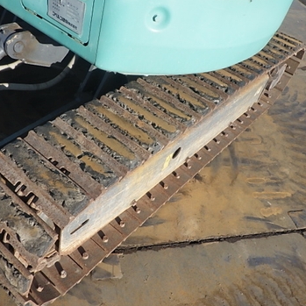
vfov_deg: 48.5
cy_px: 153
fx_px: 340
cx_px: 131
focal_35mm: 34
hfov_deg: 48.3
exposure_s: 1/1000
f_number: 4.2
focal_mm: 5
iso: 250
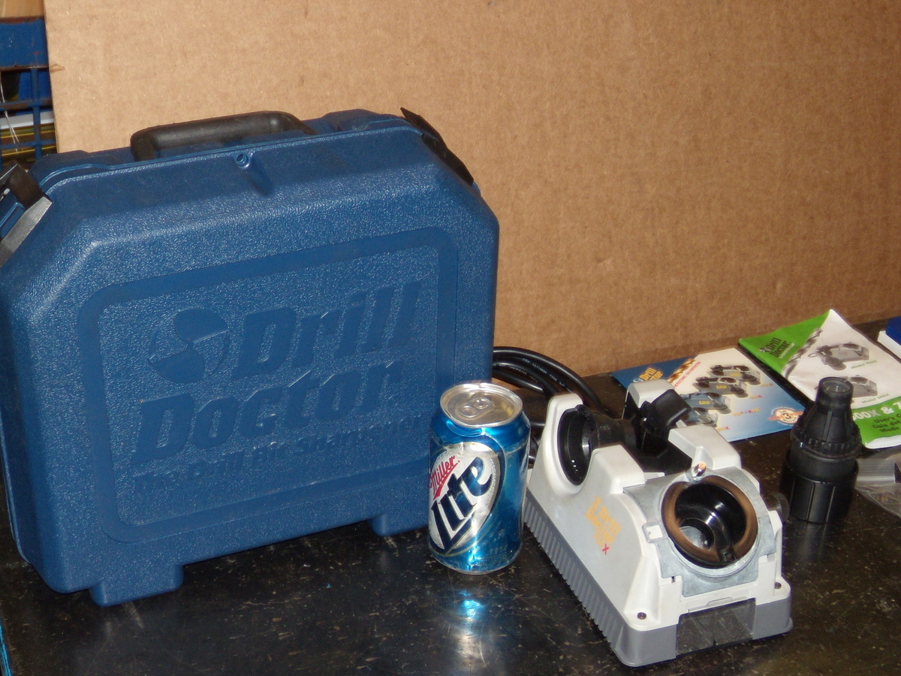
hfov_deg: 37.4
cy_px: 445
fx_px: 1327
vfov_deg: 28.4
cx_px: 530
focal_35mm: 51
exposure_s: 1/30
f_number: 3.6
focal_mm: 6.4
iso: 100
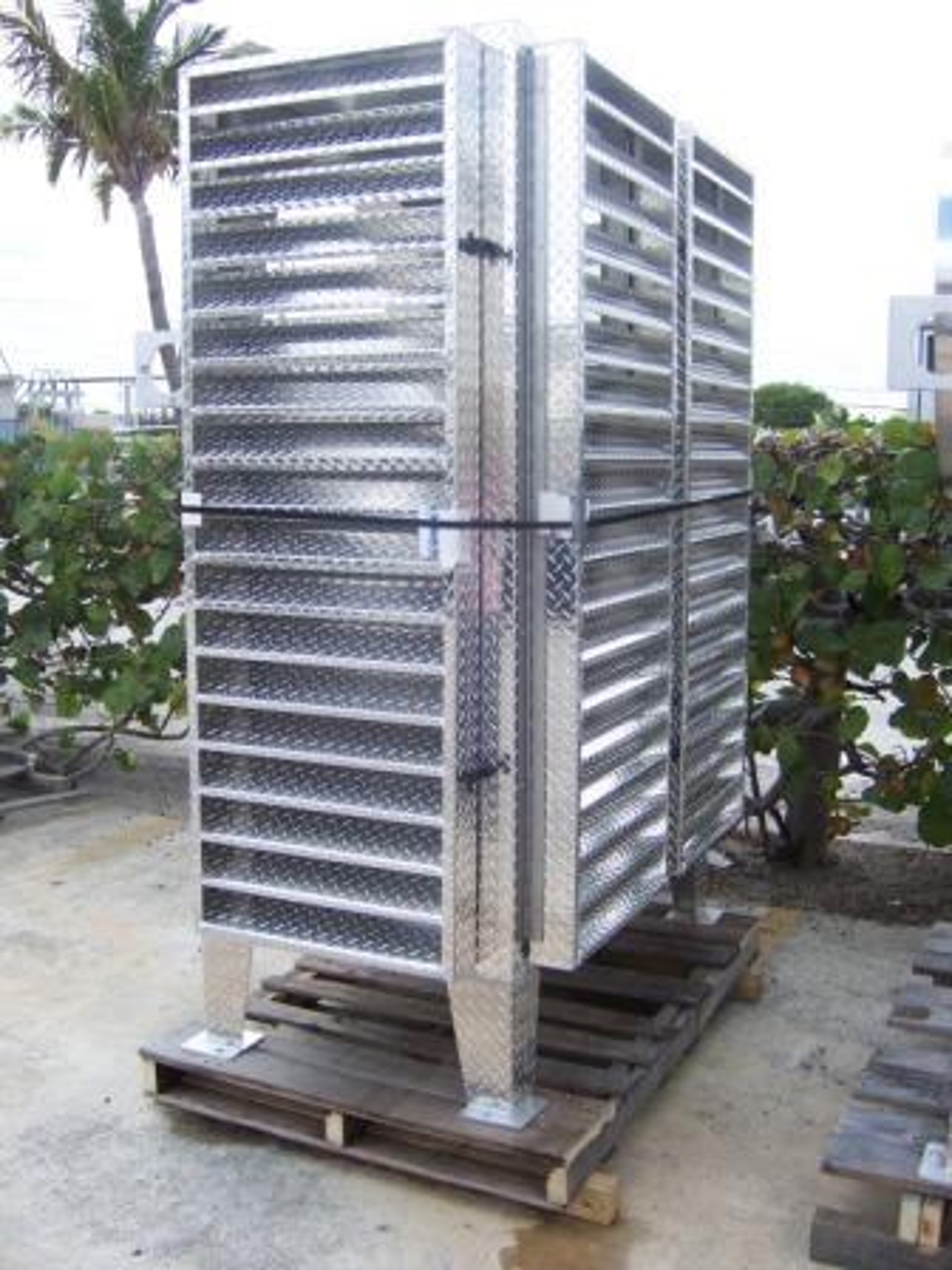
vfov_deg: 51.4
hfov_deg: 39.7
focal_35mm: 36
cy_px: 635
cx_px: 476
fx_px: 1320
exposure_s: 1/500
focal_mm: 6.2
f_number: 2.8
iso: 80
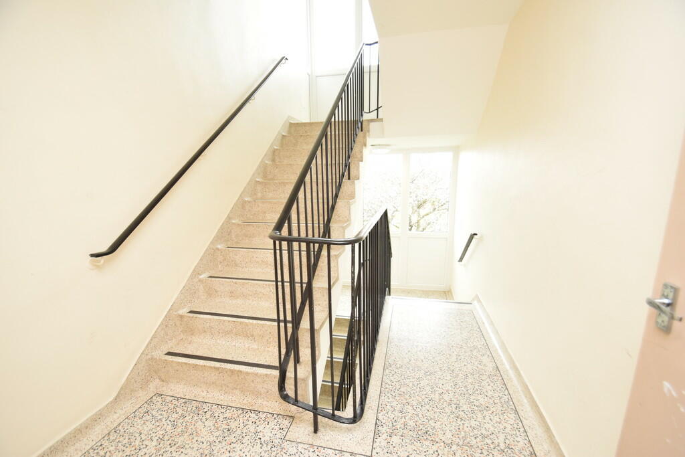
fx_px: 285
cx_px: 342
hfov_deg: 100.4
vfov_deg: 77.3
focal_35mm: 15
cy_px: 228
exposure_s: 1/125
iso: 800
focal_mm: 10
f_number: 5.6
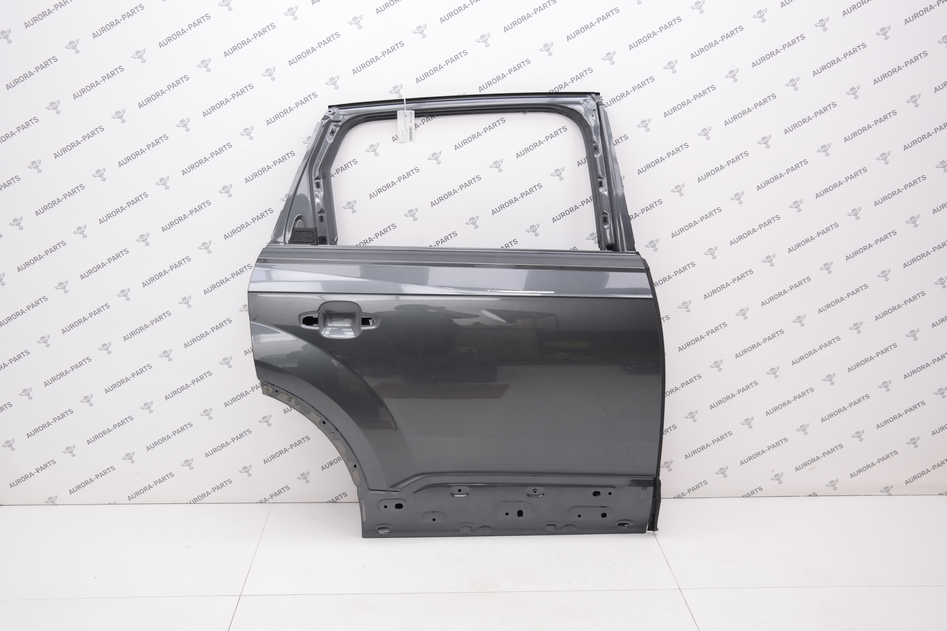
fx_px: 1078
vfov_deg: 32.6
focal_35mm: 41
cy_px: 316
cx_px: 474
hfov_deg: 47.4
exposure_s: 1/60
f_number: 4
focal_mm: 27
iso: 200
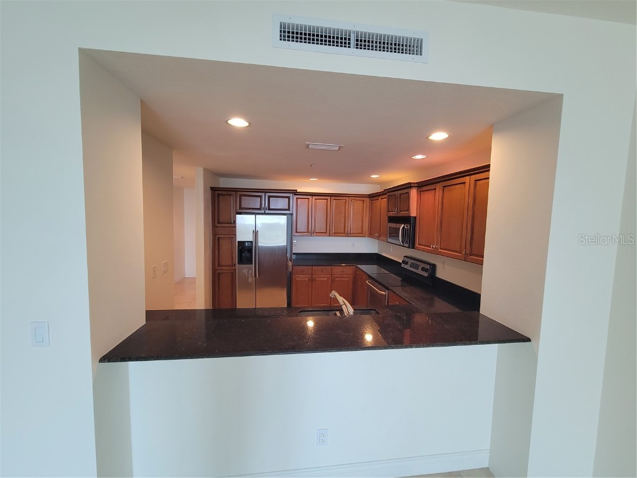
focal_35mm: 13
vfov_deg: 89.9
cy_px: 239
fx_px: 239
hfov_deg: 106.2
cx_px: 318
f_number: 2.2
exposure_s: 1/60
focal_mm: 2.2
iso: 160
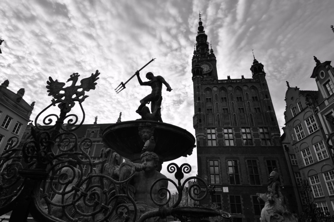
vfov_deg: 63.1
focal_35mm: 20
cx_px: 167
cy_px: 111
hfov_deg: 85.5
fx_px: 181
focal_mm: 13
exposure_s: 1/125
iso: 320
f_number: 8
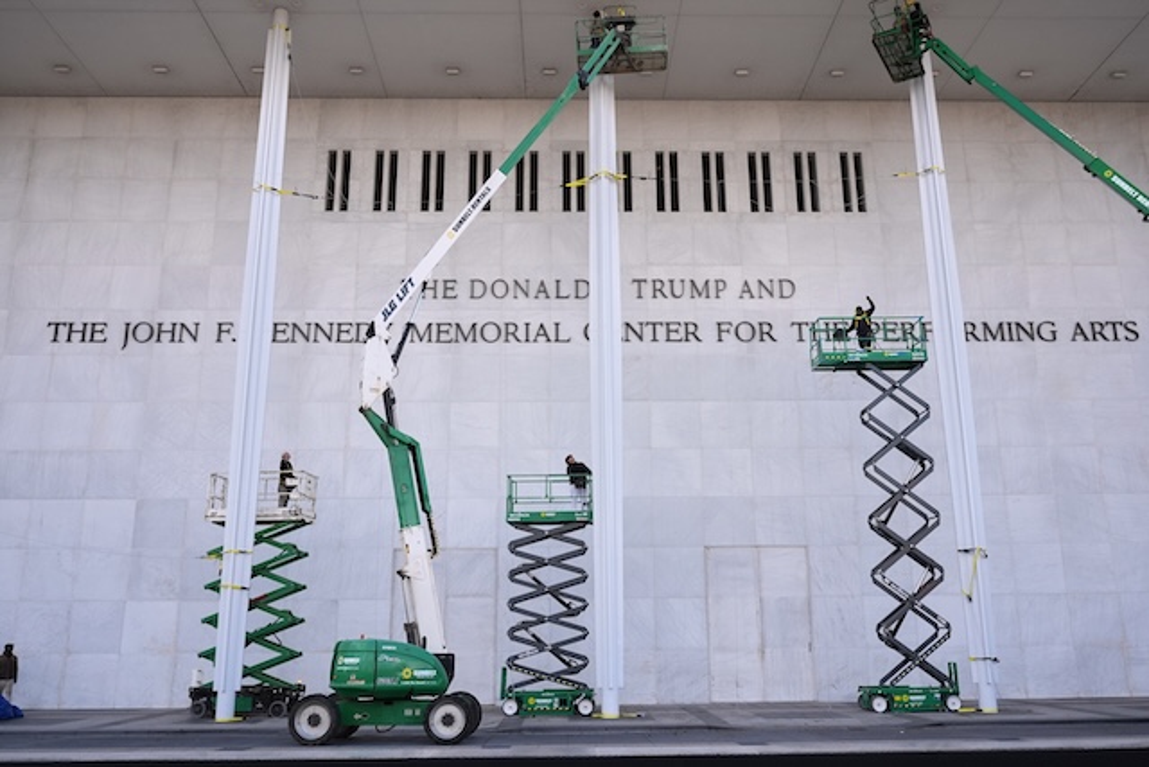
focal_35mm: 30
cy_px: 384
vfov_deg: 43.6
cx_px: 574
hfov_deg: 61.9
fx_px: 958
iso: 1000
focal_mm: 30
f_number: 6.3
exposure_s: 1/1250
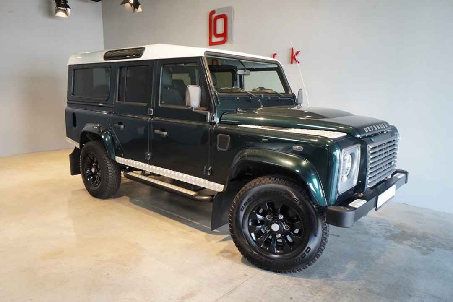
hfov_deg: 70.4
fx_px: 321
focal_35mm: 26
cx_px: 226
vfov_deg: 50.4
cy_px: 151
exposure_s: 1/50
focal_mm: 17
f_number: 5
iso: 2000
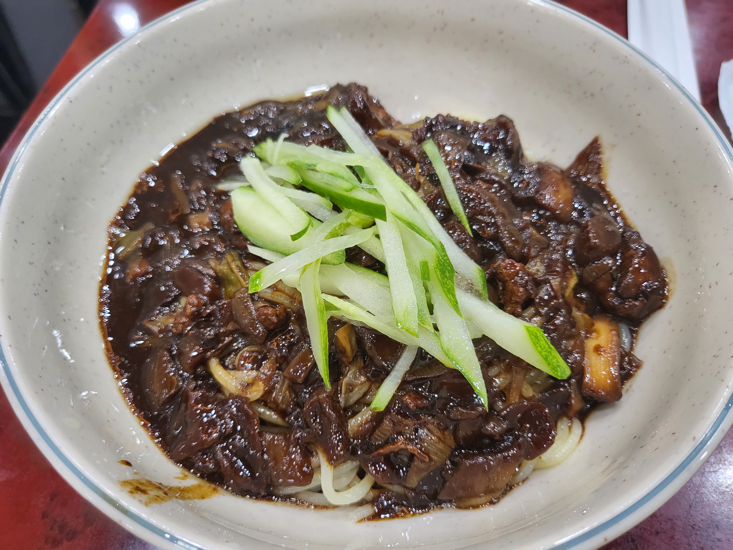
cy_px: 275
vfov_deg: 53.1
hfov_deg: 67.3
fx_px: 551
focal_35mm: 26
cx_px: 366
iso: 250
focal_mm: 4.25
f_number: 1.8
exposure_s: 1/120
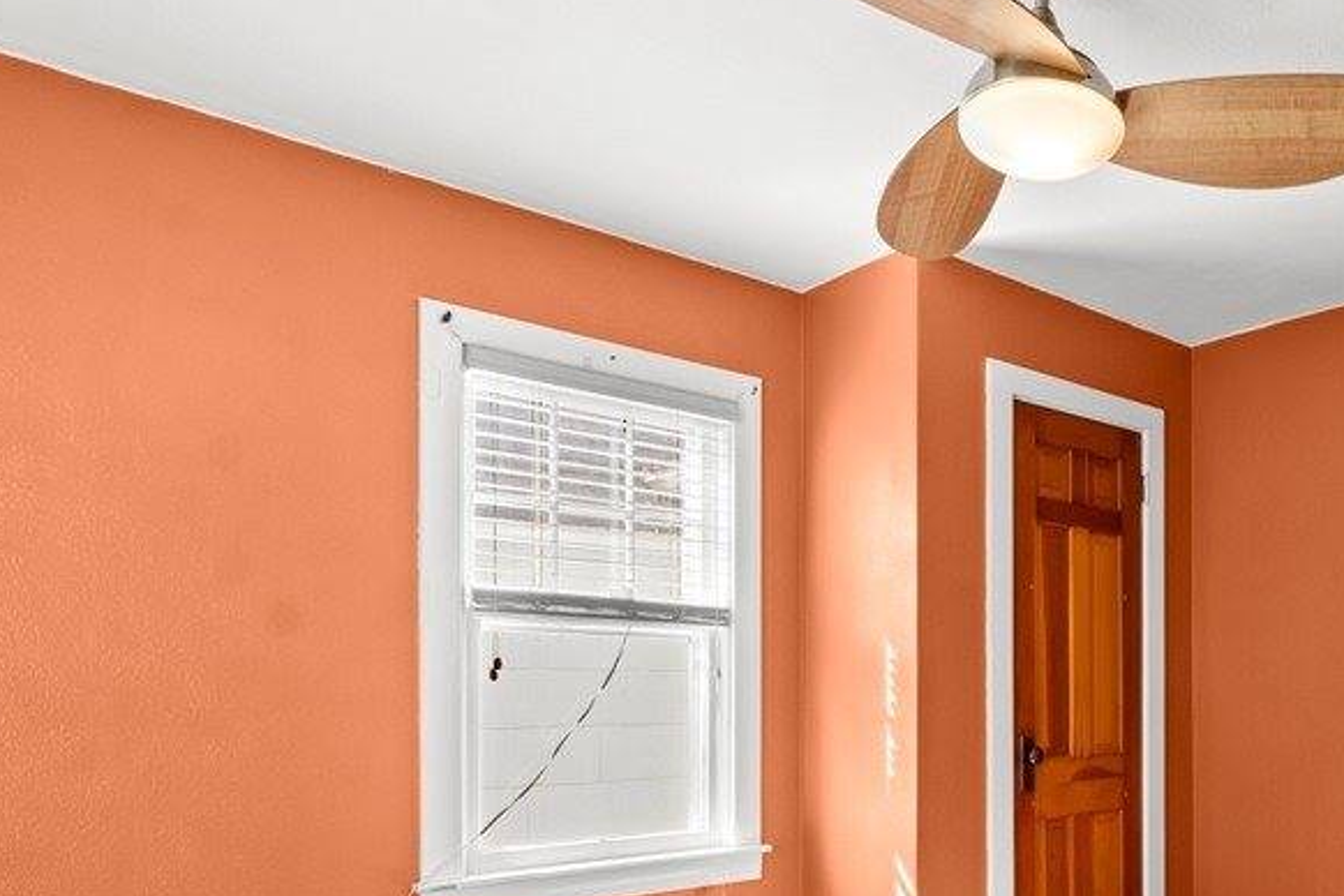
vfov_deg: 42.3
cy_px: 725
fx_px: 1098
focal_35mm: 29
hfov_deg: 55.5
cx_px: 1182
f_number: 11
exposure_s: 1/3
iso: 400
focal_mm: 10.5
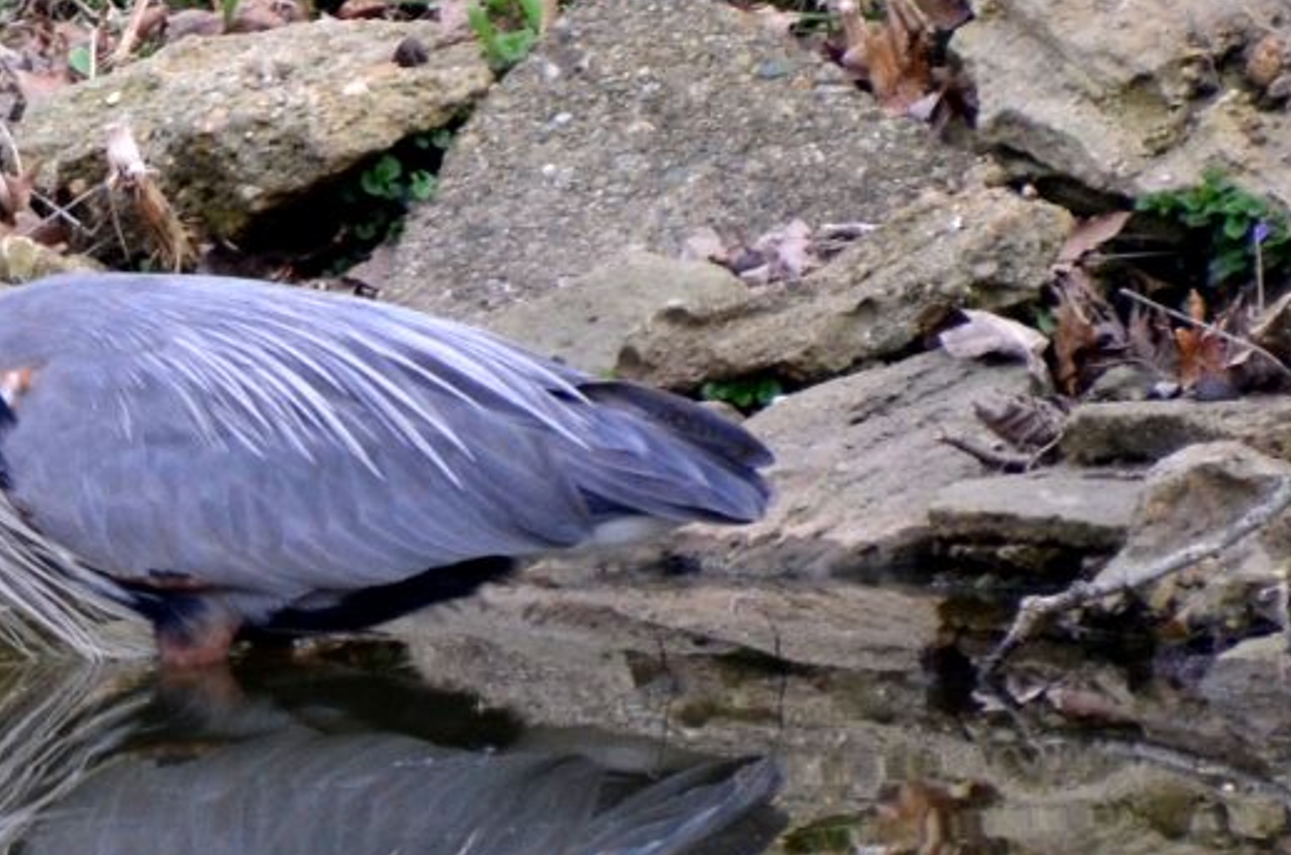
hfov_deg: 0.9
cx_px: -369
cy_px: 384
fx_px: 84915
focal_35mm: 2373
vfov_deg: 0.6
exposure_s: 1/400
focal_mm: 400
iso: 800
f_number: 6.3
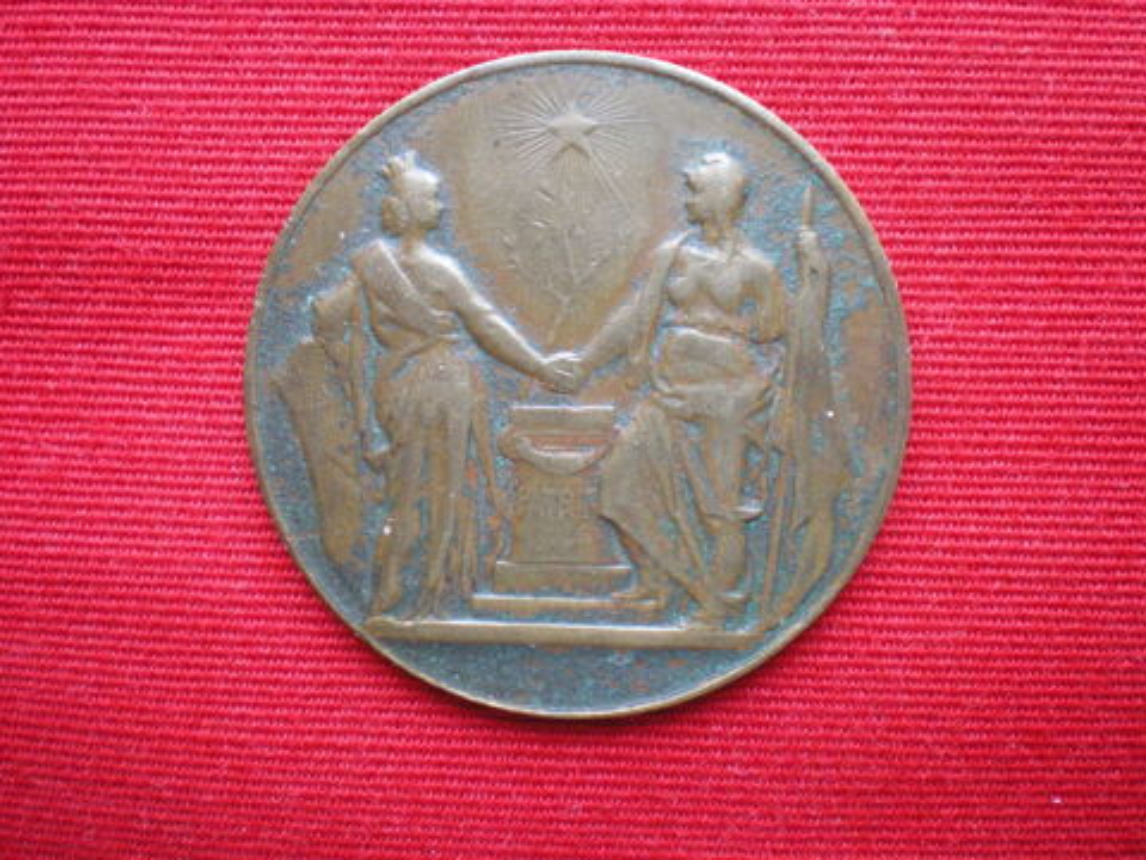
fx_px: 1258
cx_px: 573
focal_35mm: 38
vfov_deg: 37.7
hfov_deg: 49.0
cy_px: 430
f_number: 3.1
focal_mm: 6.3
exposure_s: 1/20
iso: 400
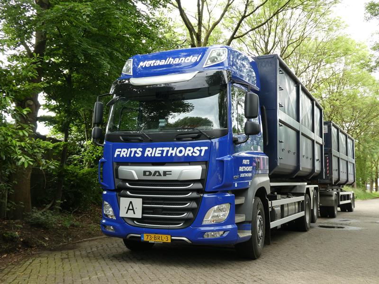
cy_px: 142
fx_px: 405
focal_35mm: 37
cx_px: 190
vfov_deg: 38.7
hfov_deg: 50.1
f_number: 3.7
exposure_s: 1/80
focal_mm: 6.7
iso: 80
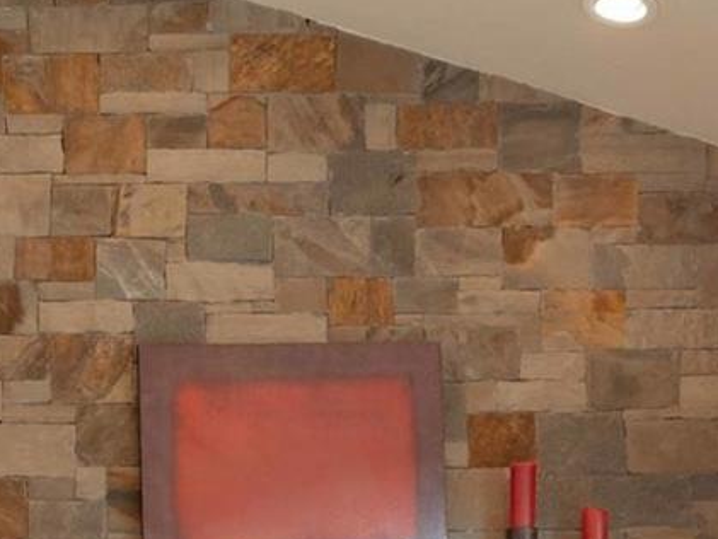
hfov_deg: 24.9
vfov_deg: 18.1
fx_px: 1515
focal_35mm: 73
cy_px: 790
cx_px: -67
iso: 200
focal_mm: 20
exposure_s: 1/200
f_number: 3.5
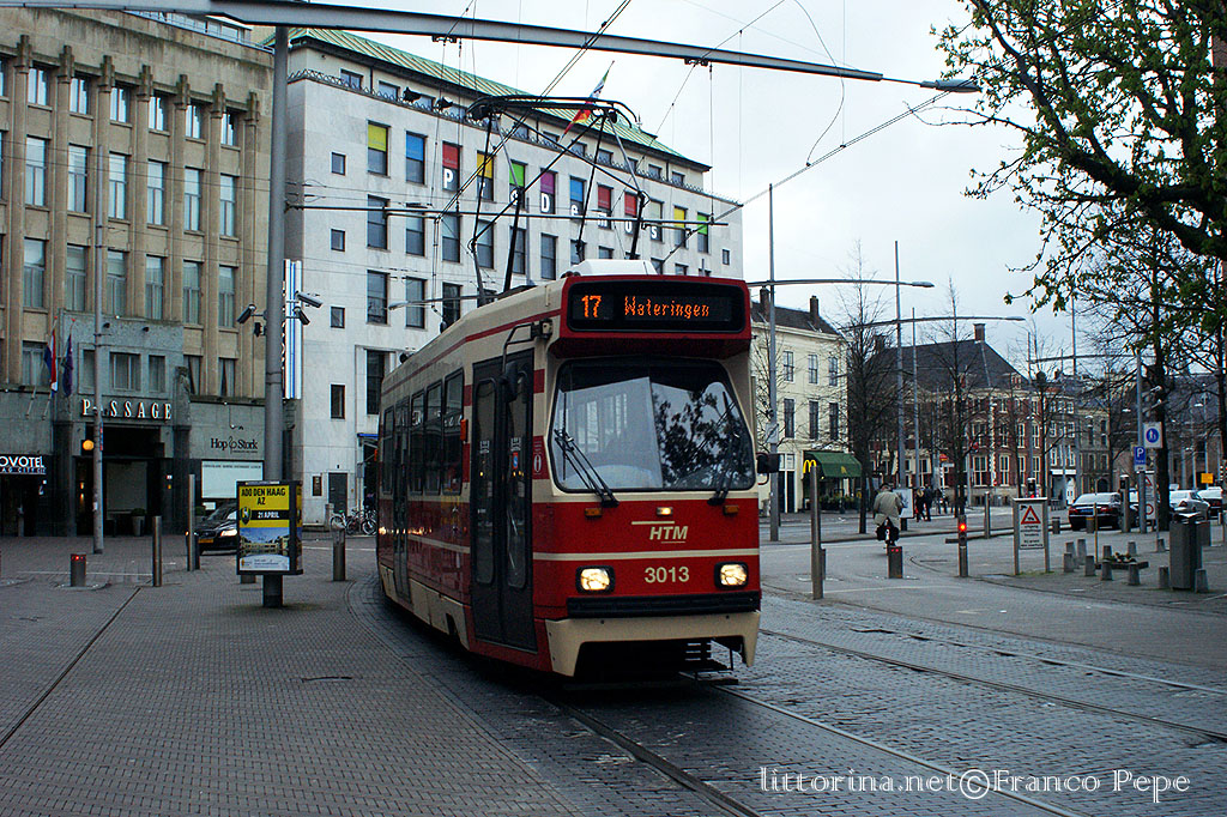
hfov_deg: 46.4
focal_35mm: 42
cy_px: 408
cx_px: 614
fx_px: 1431
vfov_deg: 31.9
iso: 800
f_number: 13
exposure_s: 1/100
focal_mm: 28
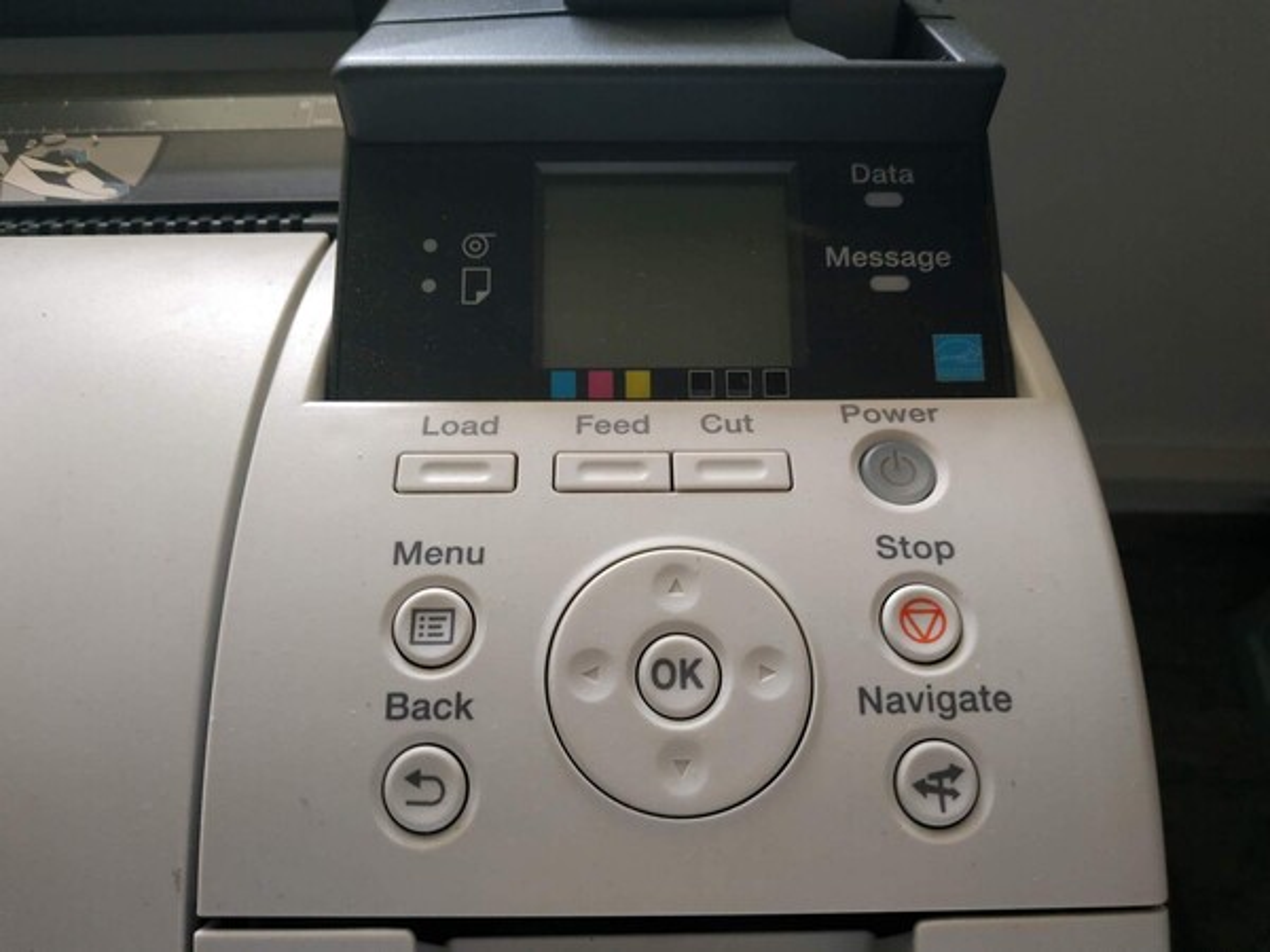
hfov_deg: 71.6
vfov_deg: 56.8
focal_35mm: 24
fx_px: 881
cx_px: 635
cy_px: 476
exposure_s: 1/25
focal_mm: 3.94
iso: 200
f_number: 1.9
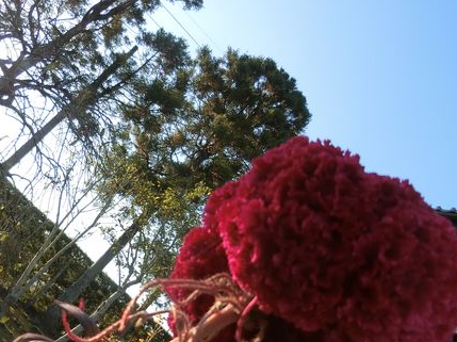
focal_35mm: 35
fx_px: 462
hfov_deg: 52.3
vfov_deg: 40.4
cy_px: 210
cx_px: 185
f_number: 3.5
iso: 200
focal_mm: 4.5
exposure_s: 1/1000
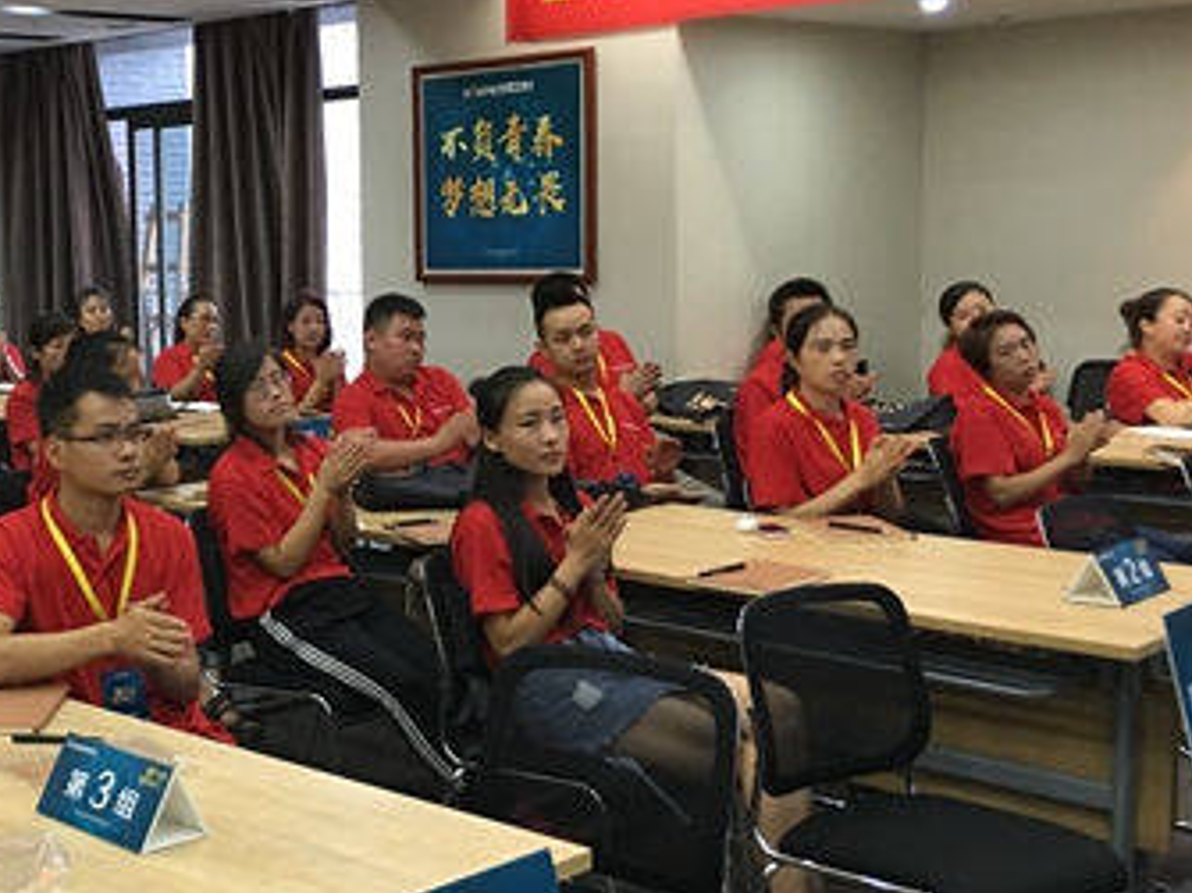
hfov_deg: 35.1
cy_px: 391
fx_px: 1790
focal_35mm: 52
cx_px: 160
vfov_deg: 28.0
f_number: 2.2
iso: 100
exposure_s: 1/17
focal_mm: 4.15
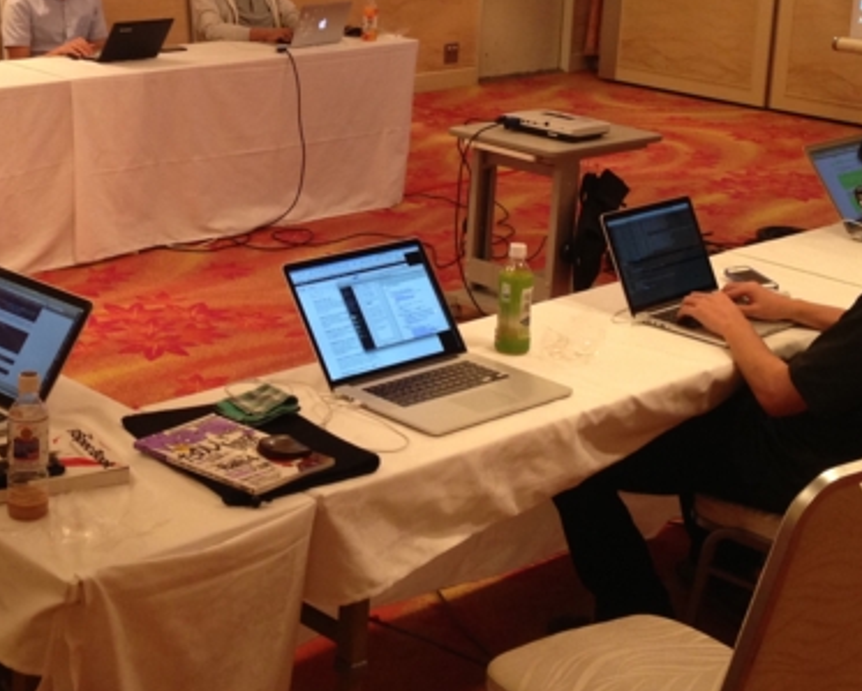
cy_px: 102
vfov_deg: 21.8
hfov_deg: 27.2
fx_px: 1762
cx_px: 226
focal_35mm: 69
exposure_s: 1/20
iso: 125
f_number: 2.4
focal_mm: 4.13
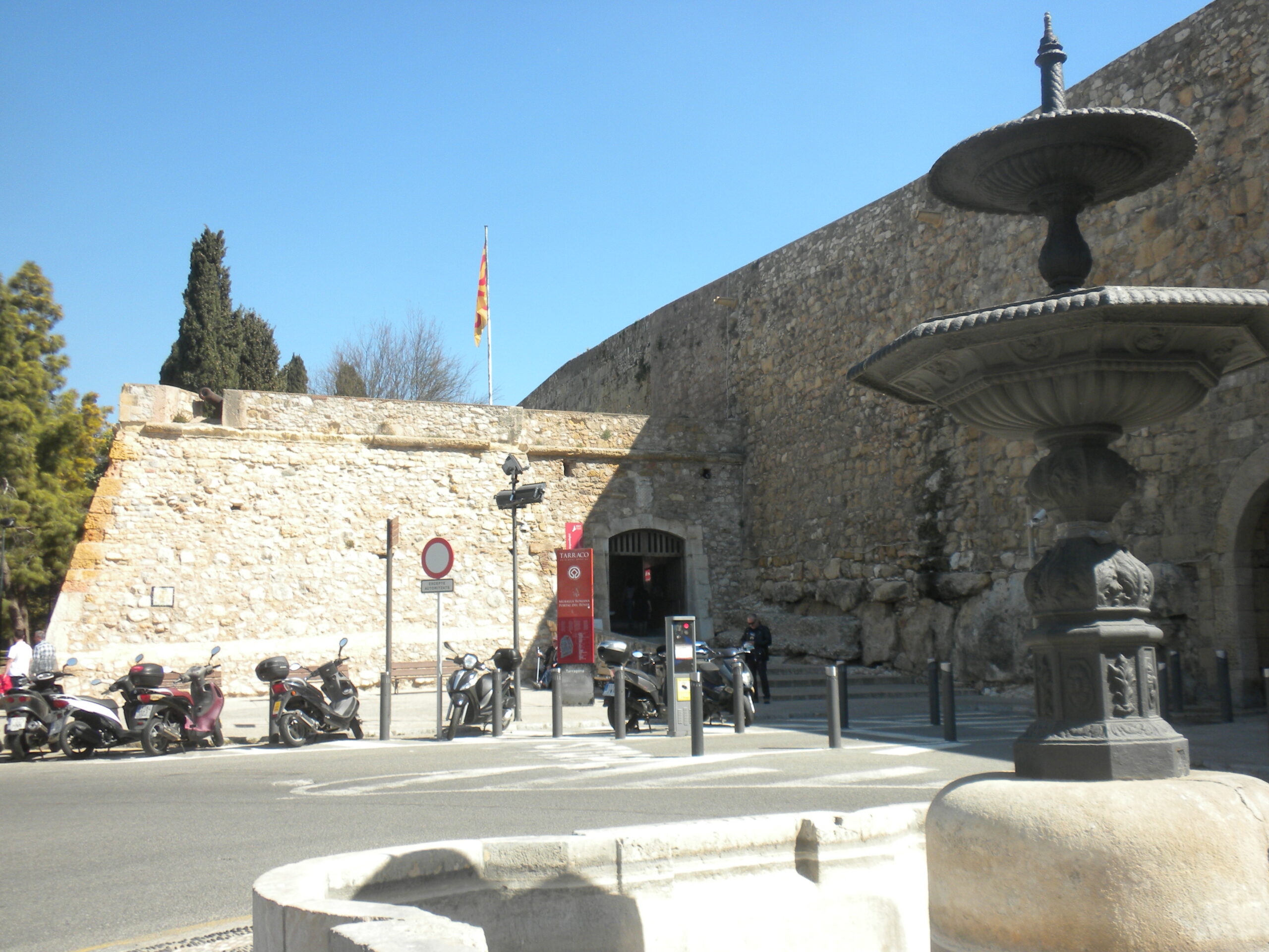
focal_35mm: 37
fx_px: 1356
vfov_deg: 38.7
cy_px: 476
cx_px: 634
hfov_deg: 50.1
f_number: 10
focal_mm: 6.6
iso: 64
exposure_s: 1/62.8
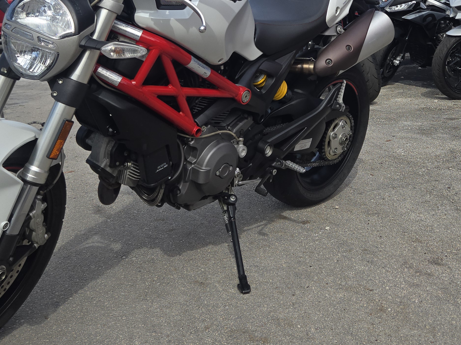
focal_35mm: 49
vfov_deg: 28.1
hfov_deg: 38.9
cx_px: 256
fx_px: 652
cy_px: 9
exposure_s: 1/1686
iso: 25
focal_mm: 5.4
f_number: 1.8
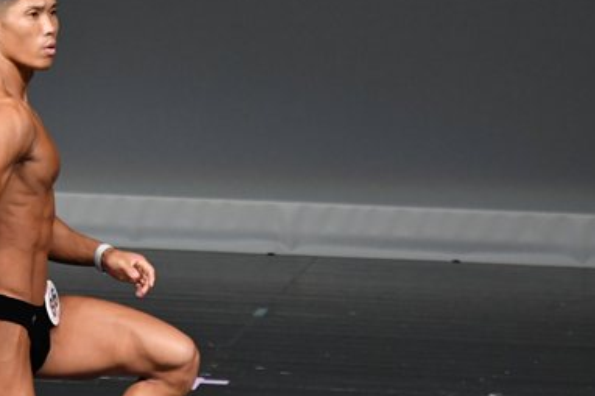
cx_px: 74
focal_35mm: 914
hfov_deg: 2.3
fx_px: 15093
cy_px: 229
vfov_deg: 1.5
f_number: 5.6
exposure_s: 1/400
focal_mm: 300
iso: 4000
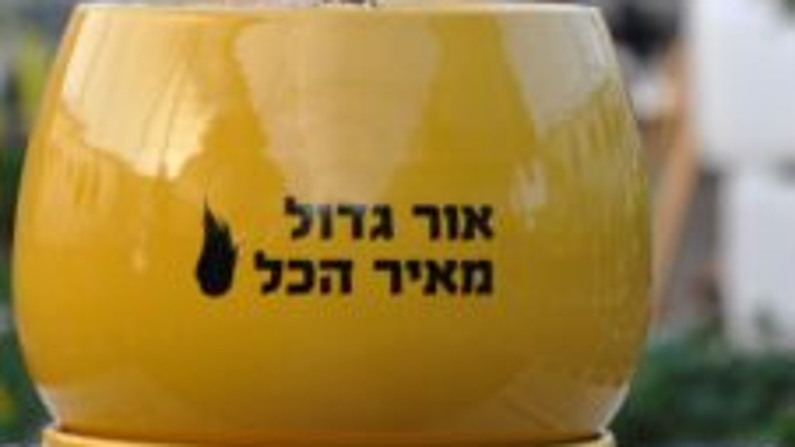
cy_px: -107
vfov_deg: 3.4
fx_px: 7469
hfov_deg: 6.1
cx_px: 295
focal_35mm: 354
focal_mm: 85
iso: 250
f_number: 5.6
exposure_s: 1/80
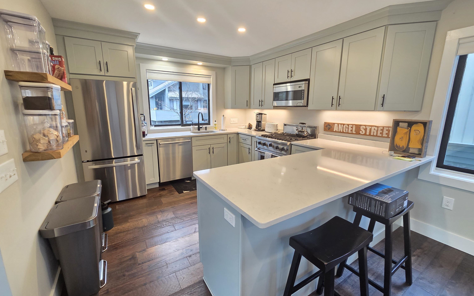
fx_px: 181
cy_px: 147
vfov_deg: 78.6
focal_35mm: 14
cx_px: 234
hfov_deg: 105.3
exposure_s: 1/60
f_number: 2.2
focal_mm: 2.2
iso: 250
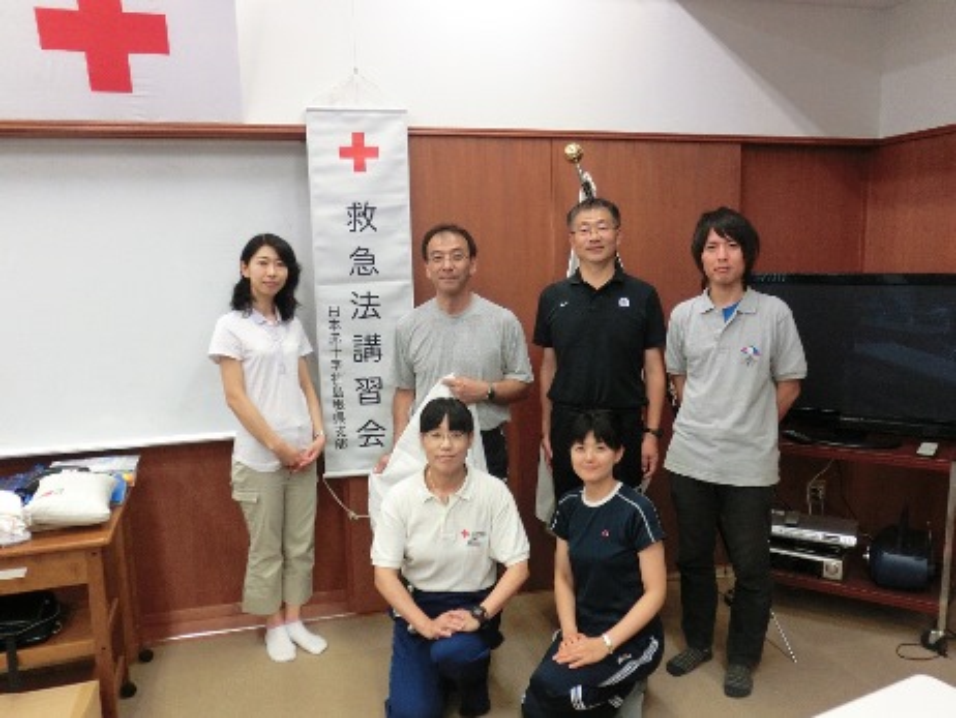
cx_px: 478
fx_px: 774
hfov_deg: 63.4
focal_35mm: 28
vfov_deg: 49.8
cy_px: 359
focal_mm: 5
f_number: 3
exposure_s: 1/60
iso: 500
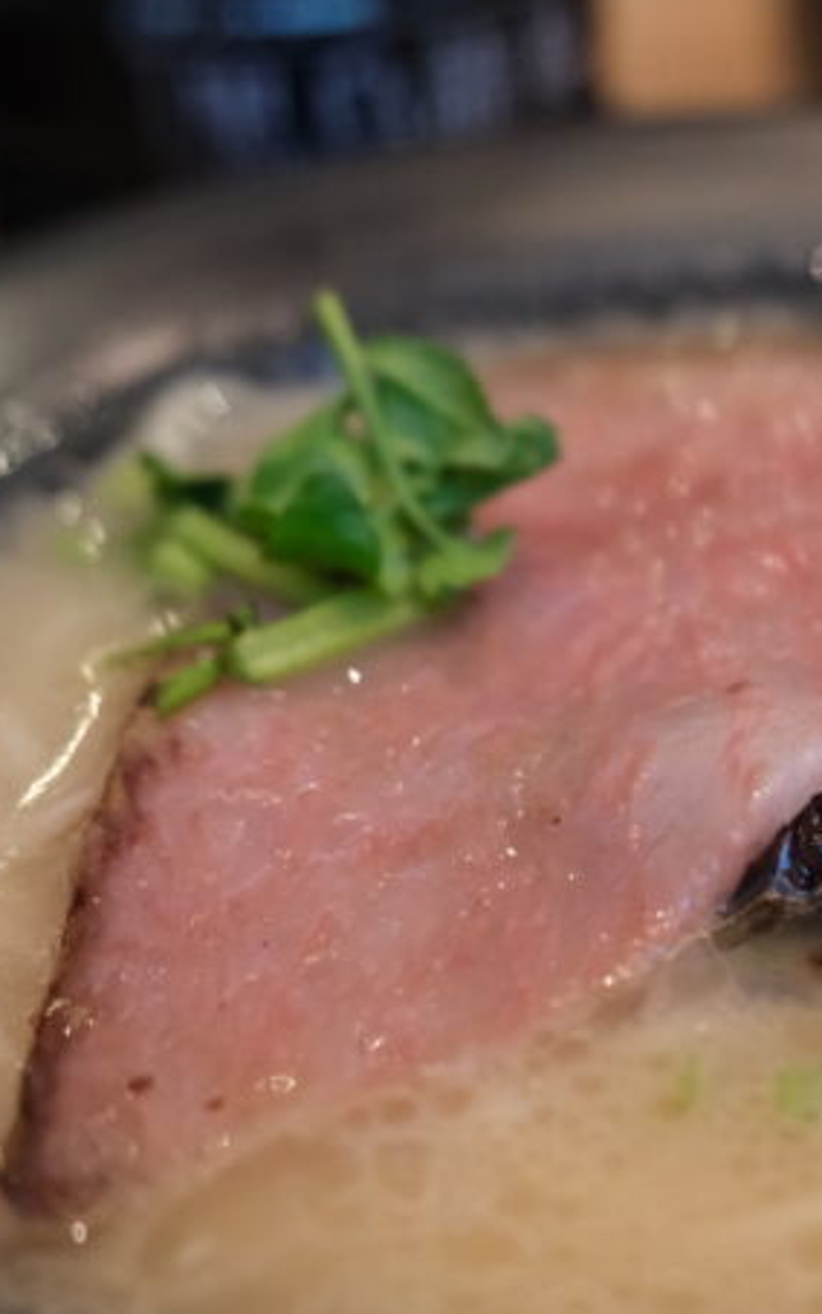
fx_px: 2472
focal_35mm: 69
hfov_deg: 18.5
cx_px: 796
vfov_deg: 29.5
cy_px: 907
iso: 2000
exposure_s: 1/125
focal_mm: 20.2
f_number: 3.1
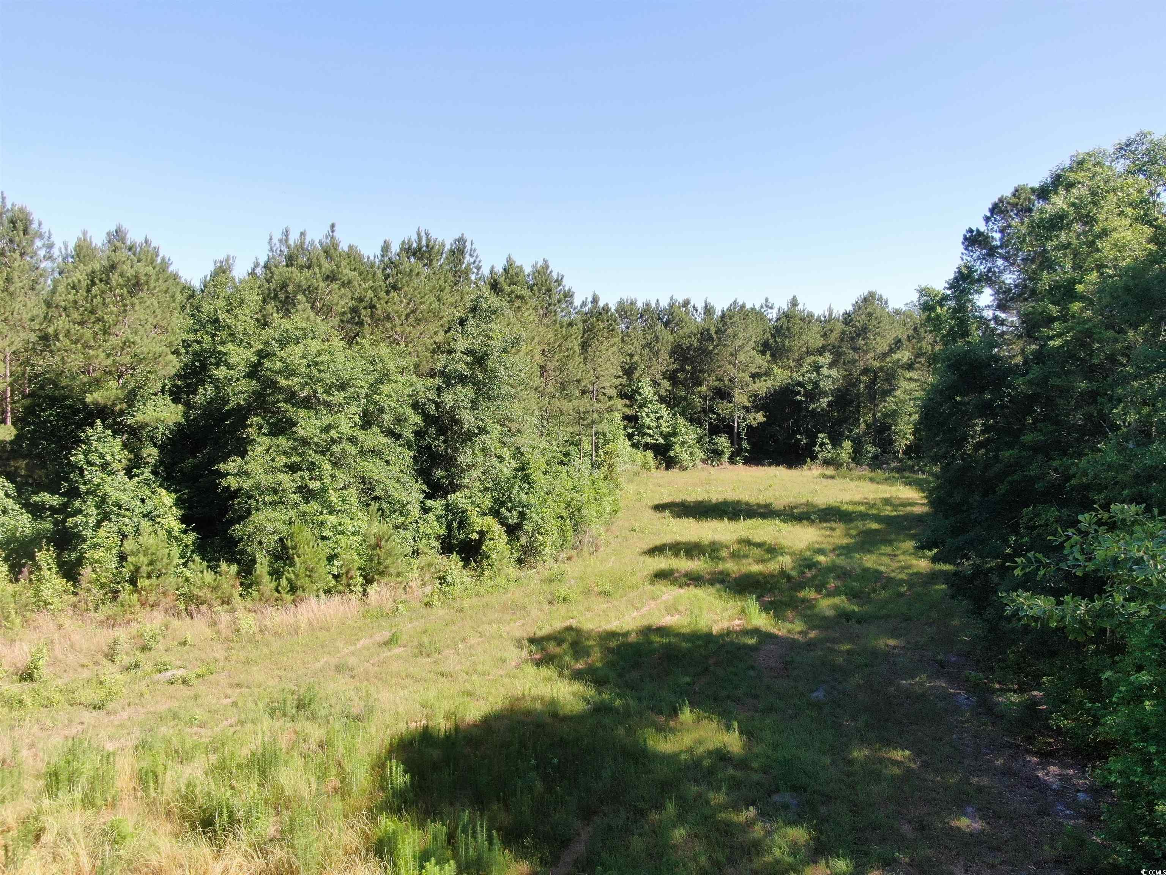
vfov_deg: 56.8
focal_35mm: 24
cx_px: 583
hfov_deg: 71.6
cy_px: 438
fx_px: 808
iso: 100
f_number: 2.8
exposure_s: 1/500
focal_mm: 4.39
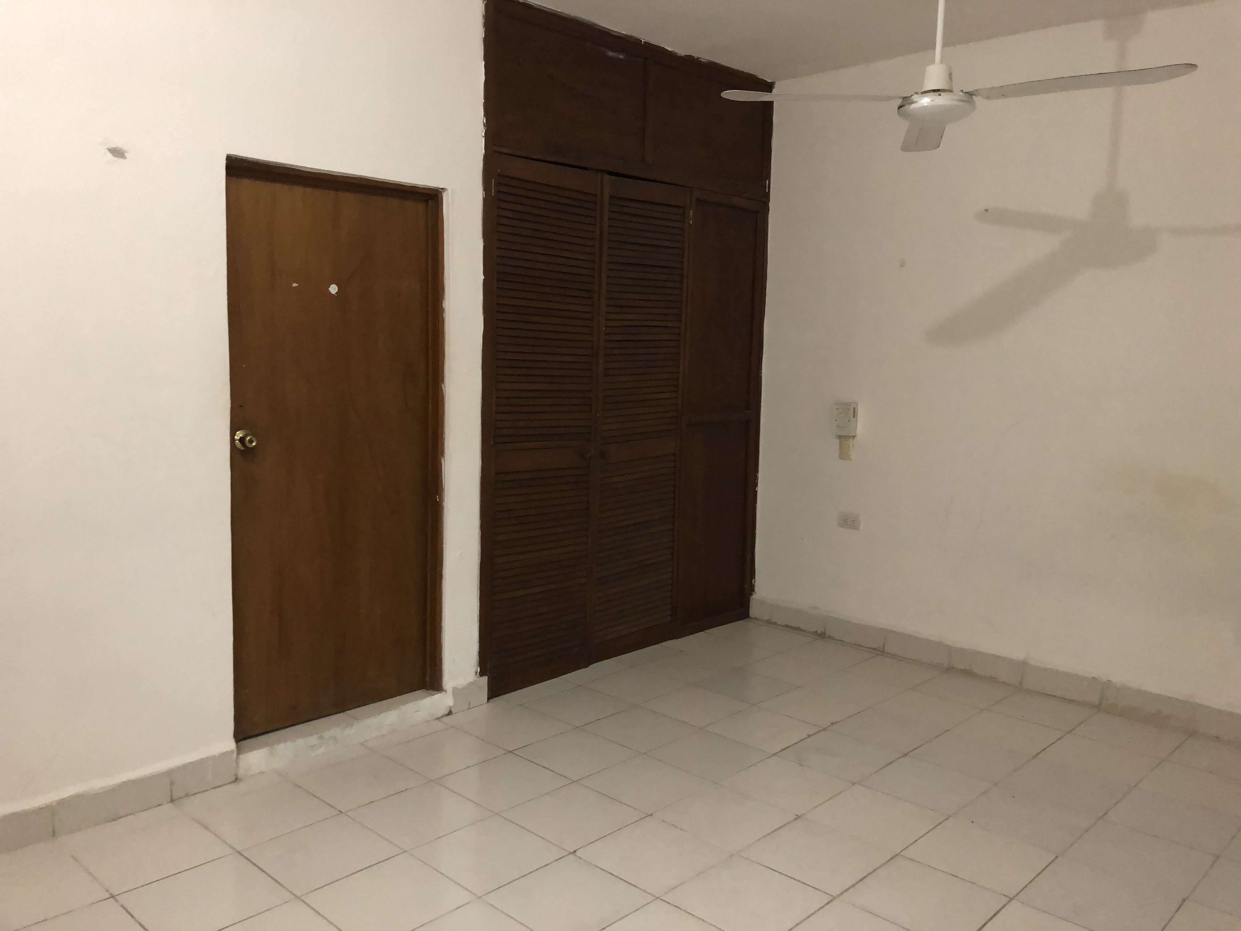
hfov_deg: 63.4
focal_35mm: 28
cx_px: 620
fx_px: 1004
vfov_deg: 49.7
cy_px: 466
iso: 320
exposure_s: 1/40
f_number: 1.8
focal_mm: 4
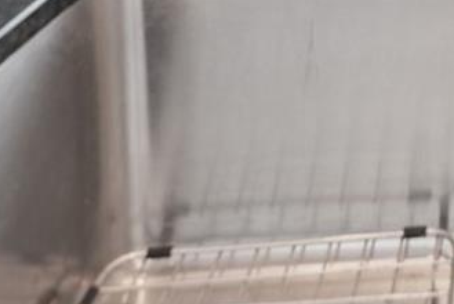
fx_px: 858
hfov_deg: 26.1
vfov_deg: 14.4
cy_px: -395
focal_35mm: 68
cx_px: 559
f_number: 2.8
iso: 100
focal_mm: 14
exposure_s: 1/20
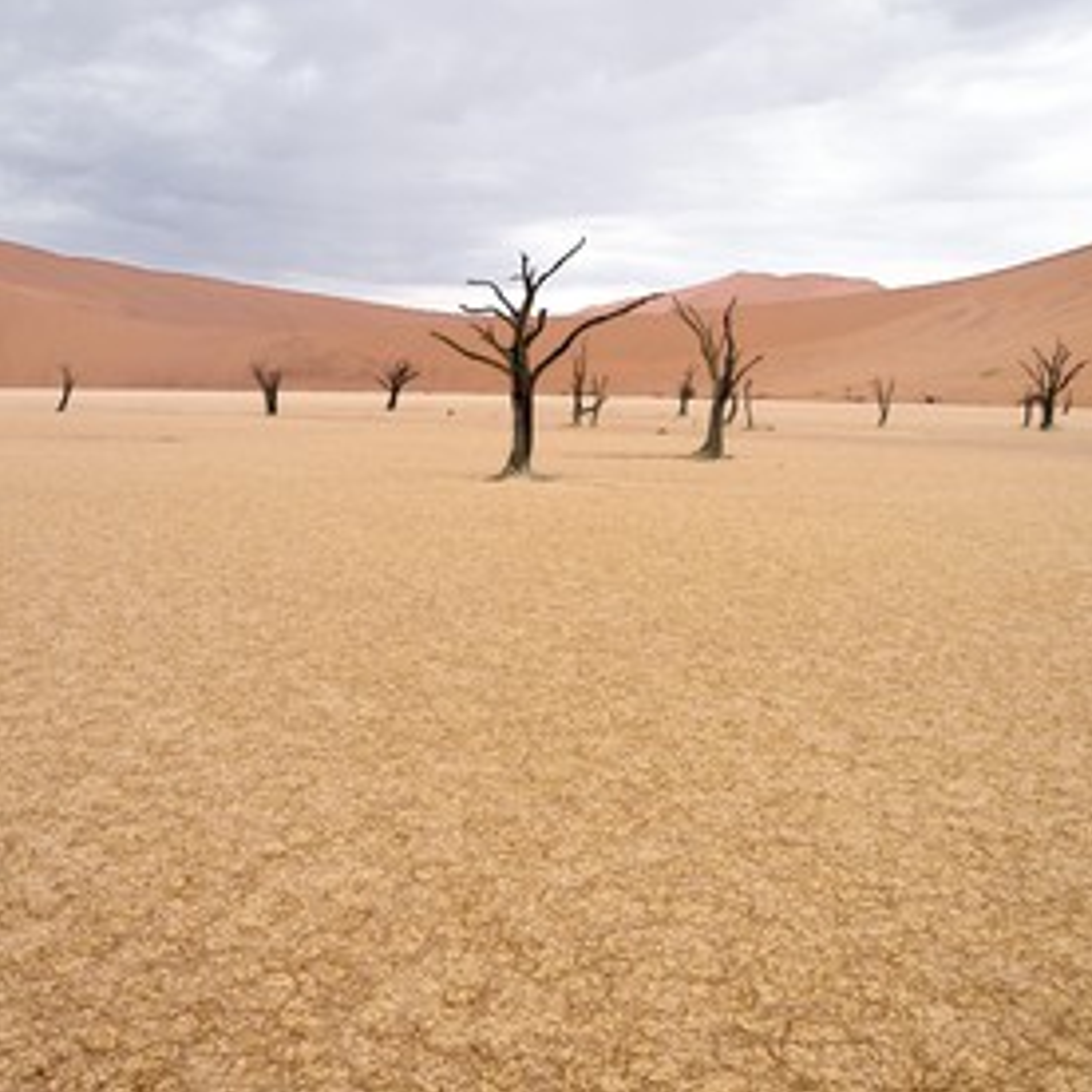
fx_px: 1106
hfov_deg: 52.5
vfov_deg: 52.5
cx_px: 506
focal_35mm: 31
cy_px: 542
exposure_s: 1/80
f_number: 11
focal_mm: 24
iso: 100
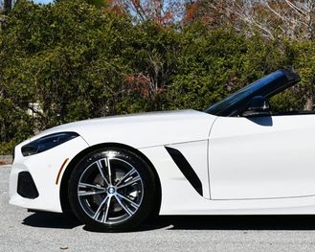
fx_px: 1090
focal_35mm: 117
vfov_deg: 13.1
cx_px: 276
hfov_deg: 16.3
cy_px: 78
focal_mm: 32
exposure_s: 1/320
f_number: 9
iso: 100
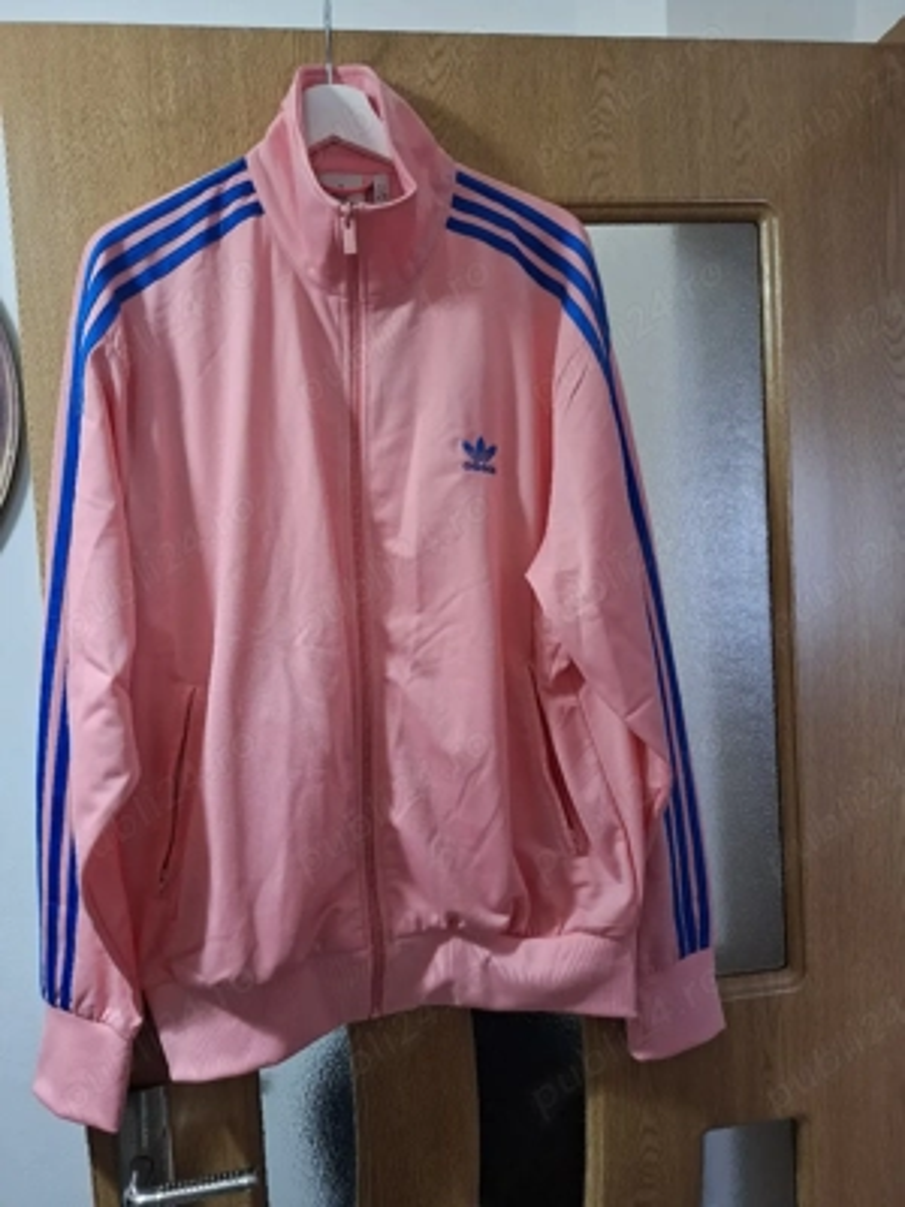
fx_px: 802
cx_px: 452
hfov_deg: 58.9
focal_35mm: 23
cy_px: 604
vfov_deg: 73.9
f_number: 1.8
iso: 320
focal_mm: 5.54
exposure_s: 1/25
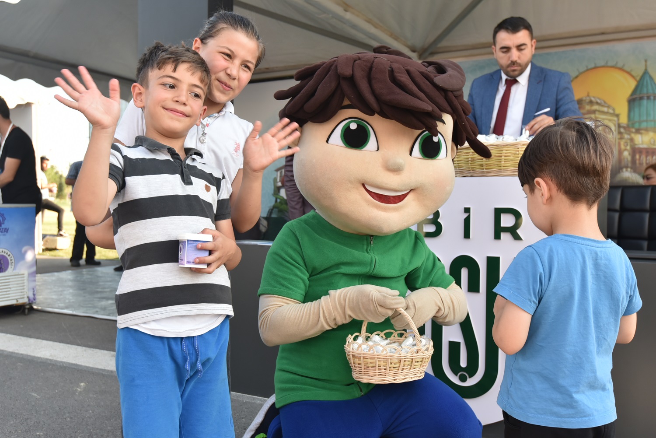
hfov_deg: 54.4
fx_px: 638
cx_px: 328
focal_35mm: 35
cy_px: 219
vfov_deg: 37.9
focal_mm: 35
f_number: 6.3
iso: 640
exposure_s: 1/320
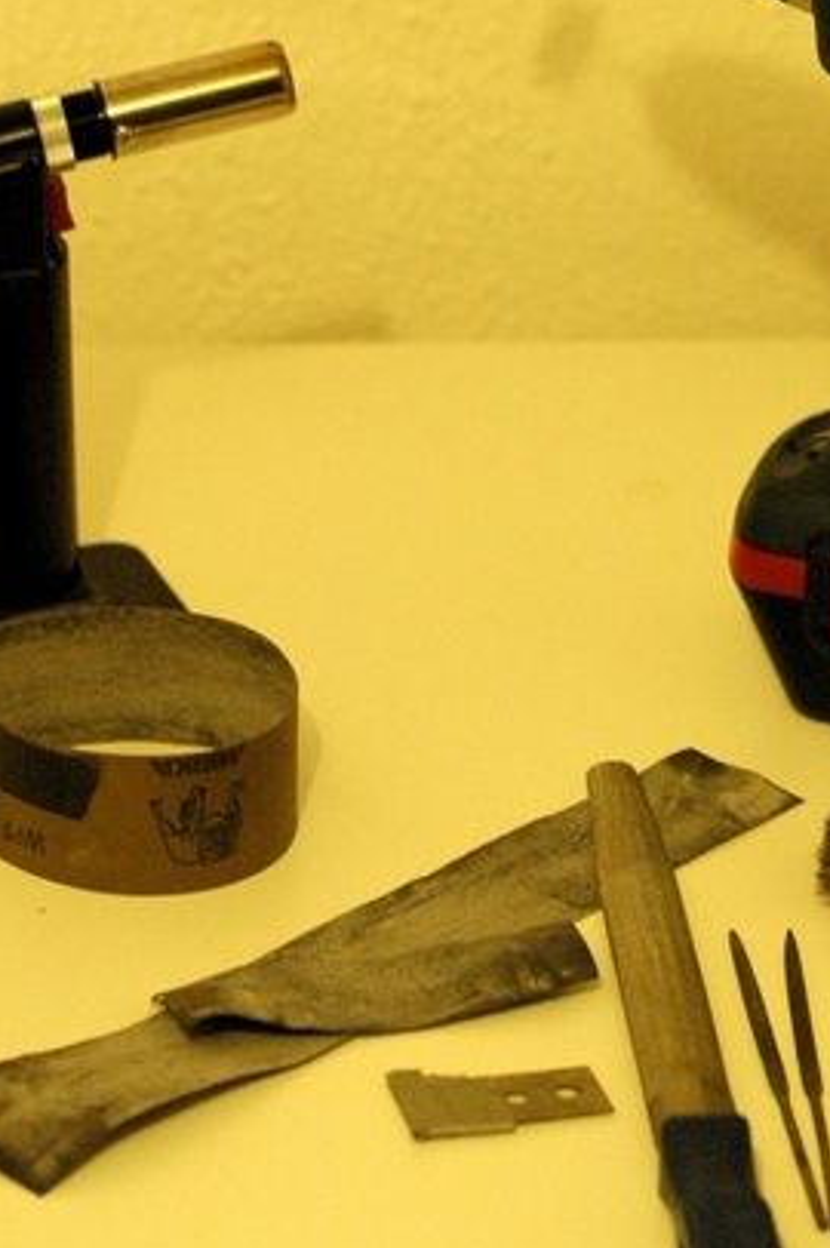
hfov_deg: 10.2
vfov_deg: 15.3
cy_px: 460
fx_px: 4642
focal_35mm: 134
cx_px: 566
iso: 1600
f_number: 3.2
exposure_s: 1/40
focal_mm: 50
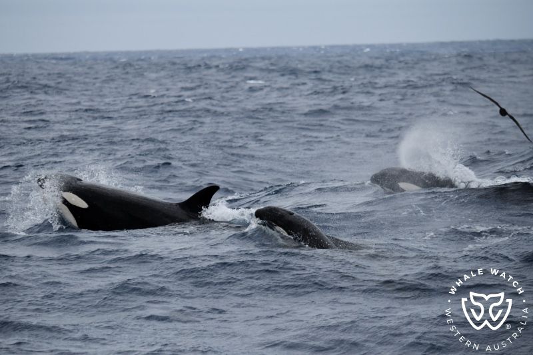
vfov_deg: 3.8
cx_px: 266
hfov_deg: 5.7
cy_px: 178
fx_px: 5329
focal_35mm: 360
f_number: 6
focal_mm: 360
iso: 1000
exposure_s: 1/8000
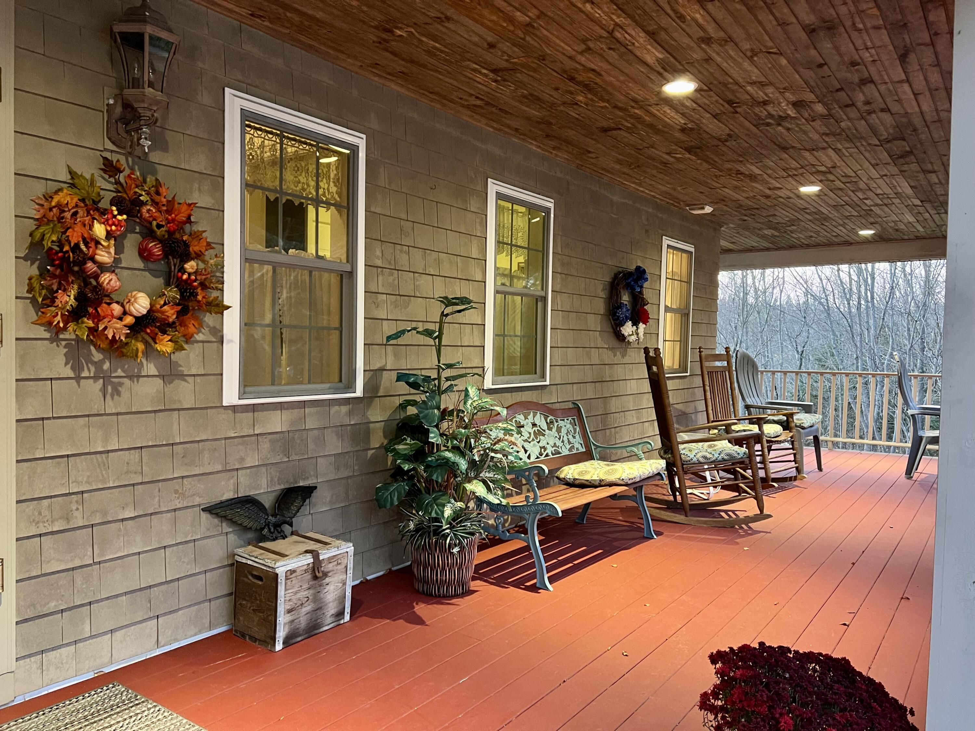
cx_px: 488
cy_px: 366
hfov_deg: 67.3
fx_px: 732
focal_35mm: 26
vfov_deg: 53.1
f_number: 1.5
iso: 500
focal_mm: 5.7
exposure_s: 1/40
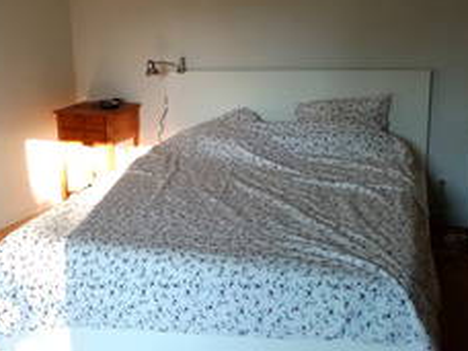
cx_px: 177
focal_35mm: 41
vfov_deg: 35.0
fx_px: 554
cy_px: 135
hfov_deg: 45.4
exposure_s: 1/100
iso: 150
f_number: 1.8
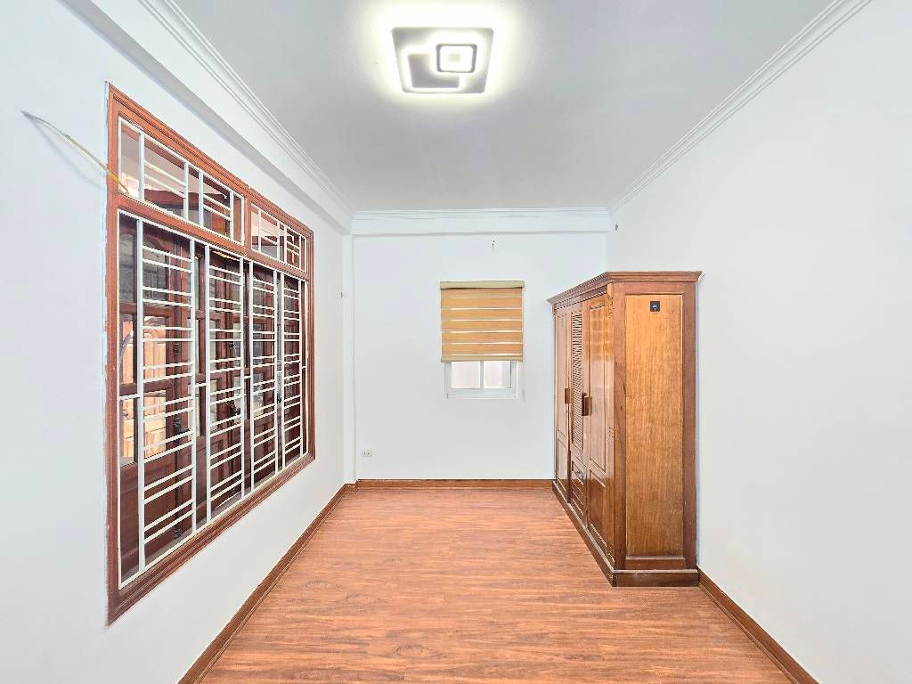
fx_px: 343
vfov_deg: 89.9
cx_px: 456
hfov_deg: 106.2
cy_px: 342
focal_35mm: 13
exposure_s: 1/50
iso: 125
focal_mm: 2.2
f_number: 2.2
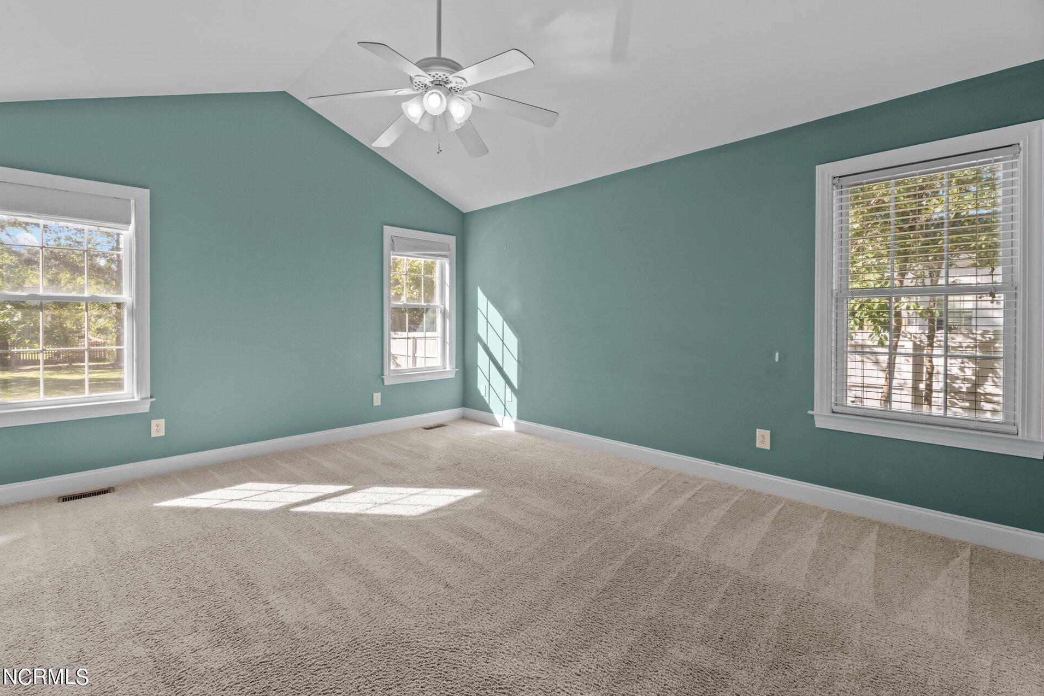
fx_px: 435
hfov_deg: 100.3
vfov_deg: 77.3
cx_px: 492
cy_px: 338
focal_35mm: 15
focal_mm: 14
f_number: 9
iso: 400
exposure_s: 1/10
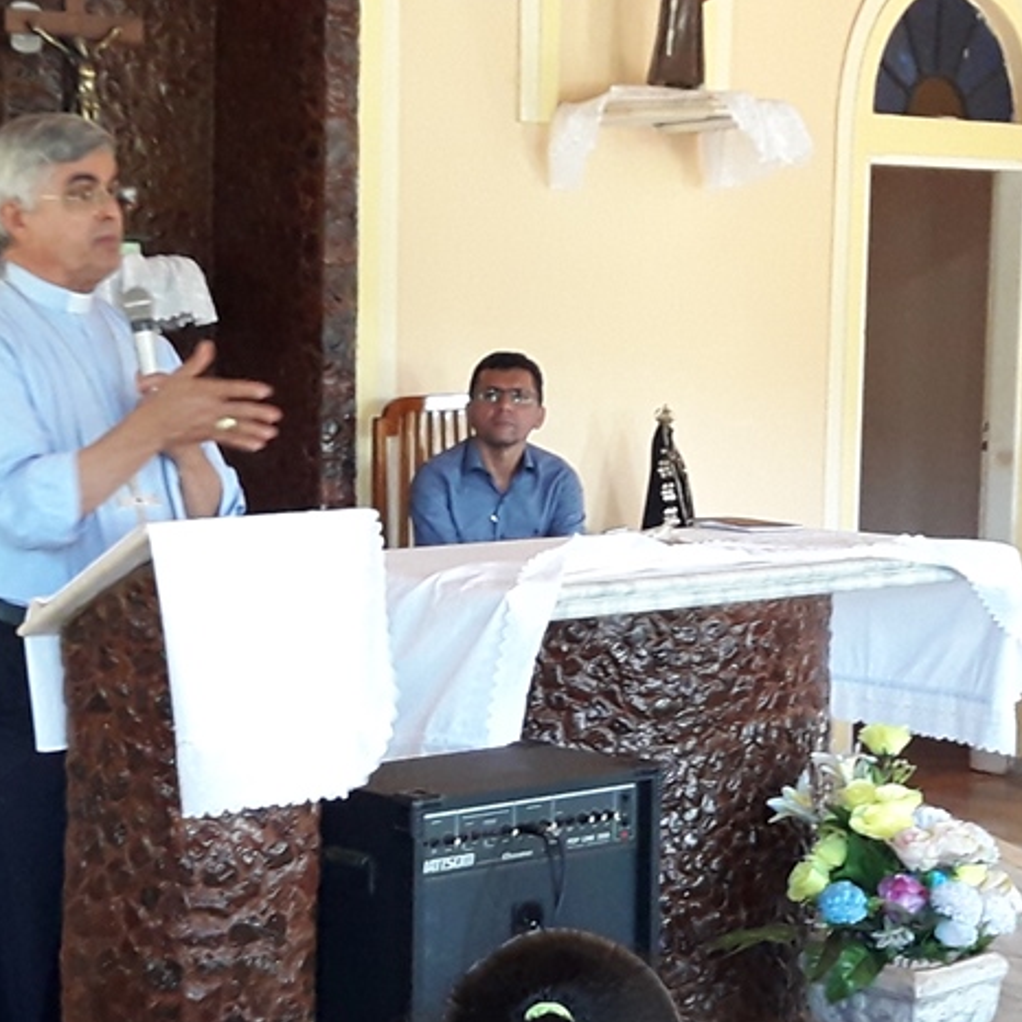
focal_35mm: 34
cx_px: 347
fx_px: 1136
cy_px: 520
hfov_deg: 47.7
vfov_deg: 48.4
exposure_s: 1/40
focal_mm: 3.7
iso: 160
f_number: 1.9
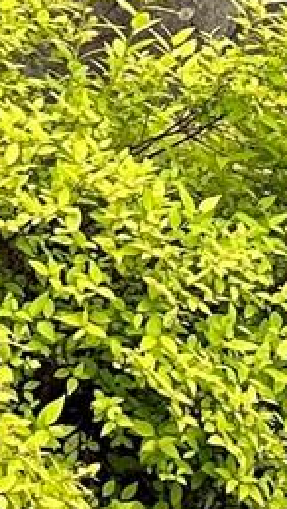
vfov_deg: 10.1
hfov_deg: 5.8
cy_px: -250
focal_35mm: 207
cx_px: 505
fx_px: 2796
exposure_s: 1/364
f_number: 1.78
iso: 80
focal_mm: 6.86
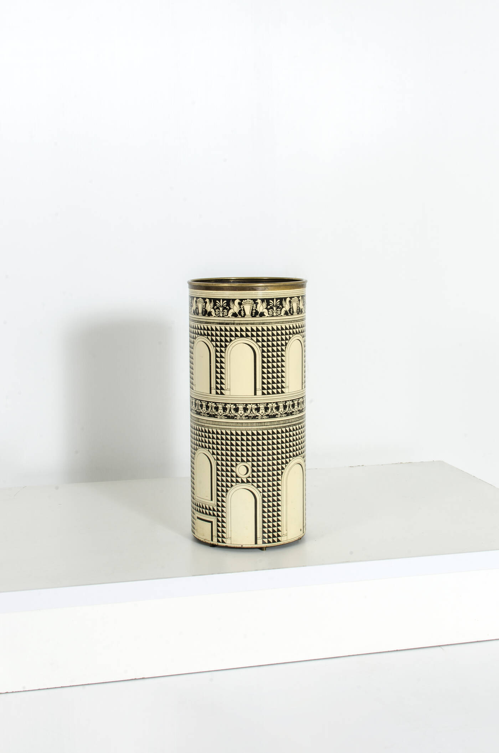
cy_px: 376
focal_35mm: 52
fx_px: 1097
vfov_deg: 37.9
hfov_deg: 25.6
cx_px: 250
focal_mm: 35
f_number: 18
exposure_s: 1/160
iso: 100
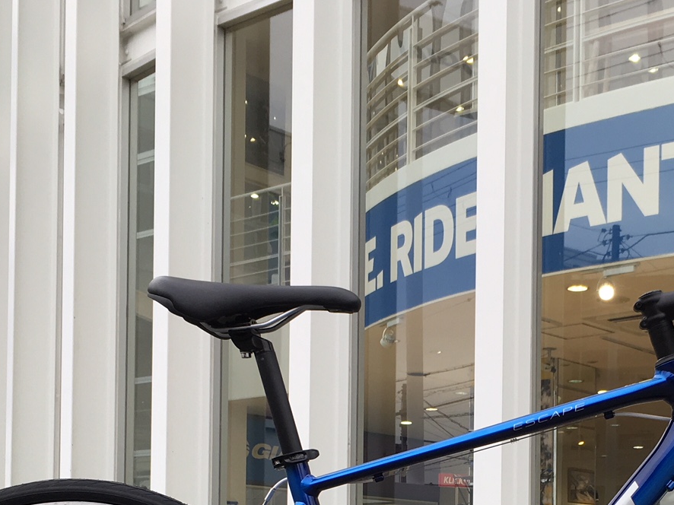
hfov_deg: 29.1
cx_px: 475
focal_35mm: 66
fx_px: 1285
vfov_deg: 21.2
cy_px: 550
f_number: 2.2
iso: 25
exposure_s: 1/127
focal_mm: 4.15
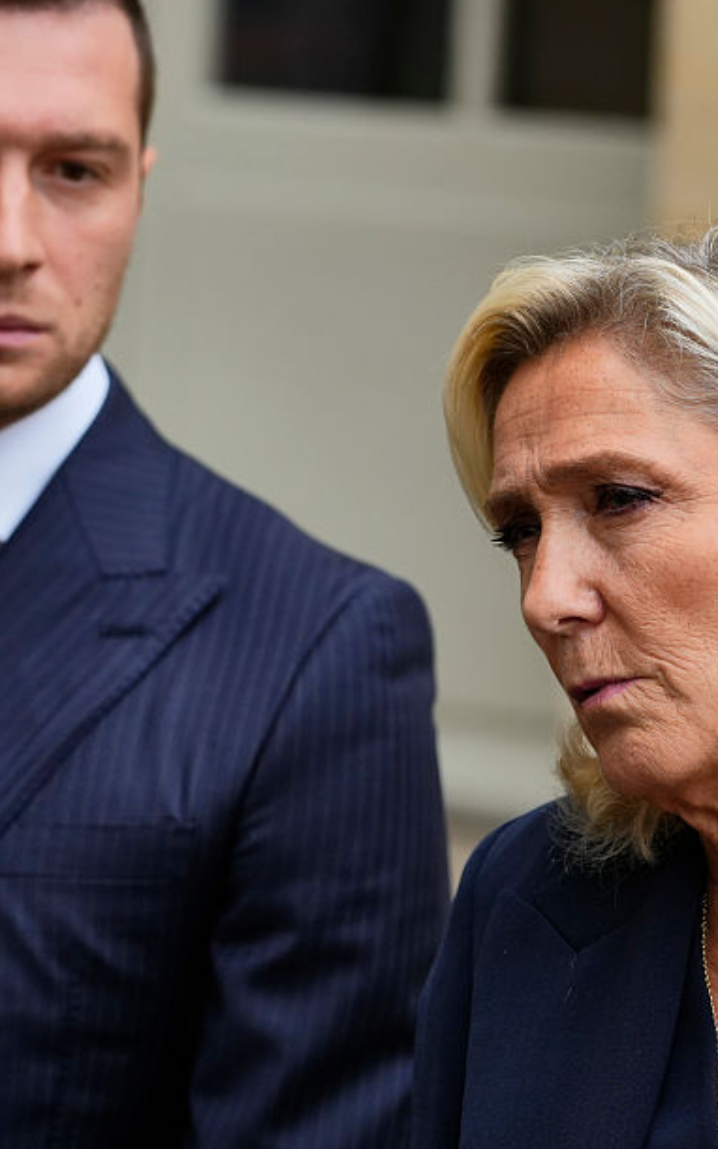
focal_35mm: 210
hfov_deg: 6.3
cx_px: 263
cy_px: 573
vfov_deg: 10.0
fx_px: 6573
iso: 800
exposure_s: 1/2000
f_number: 4
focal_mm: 123
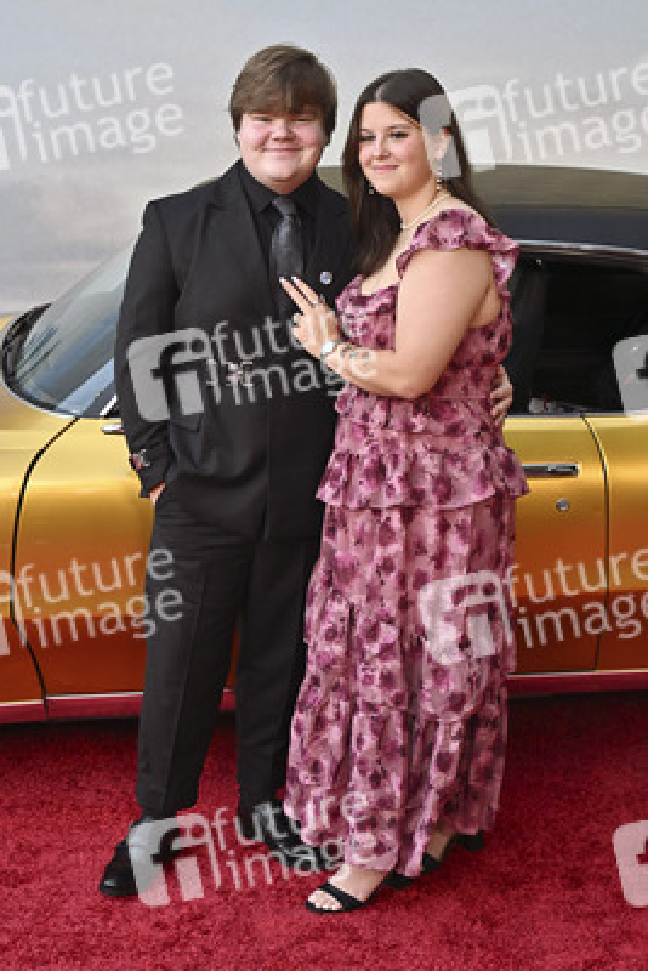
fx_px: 1403
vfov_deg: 38.2
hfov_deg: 26.0
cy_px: 486
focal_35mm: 52
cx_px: 324
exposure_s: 1/320
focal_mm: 52
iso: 1600
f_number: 4.5
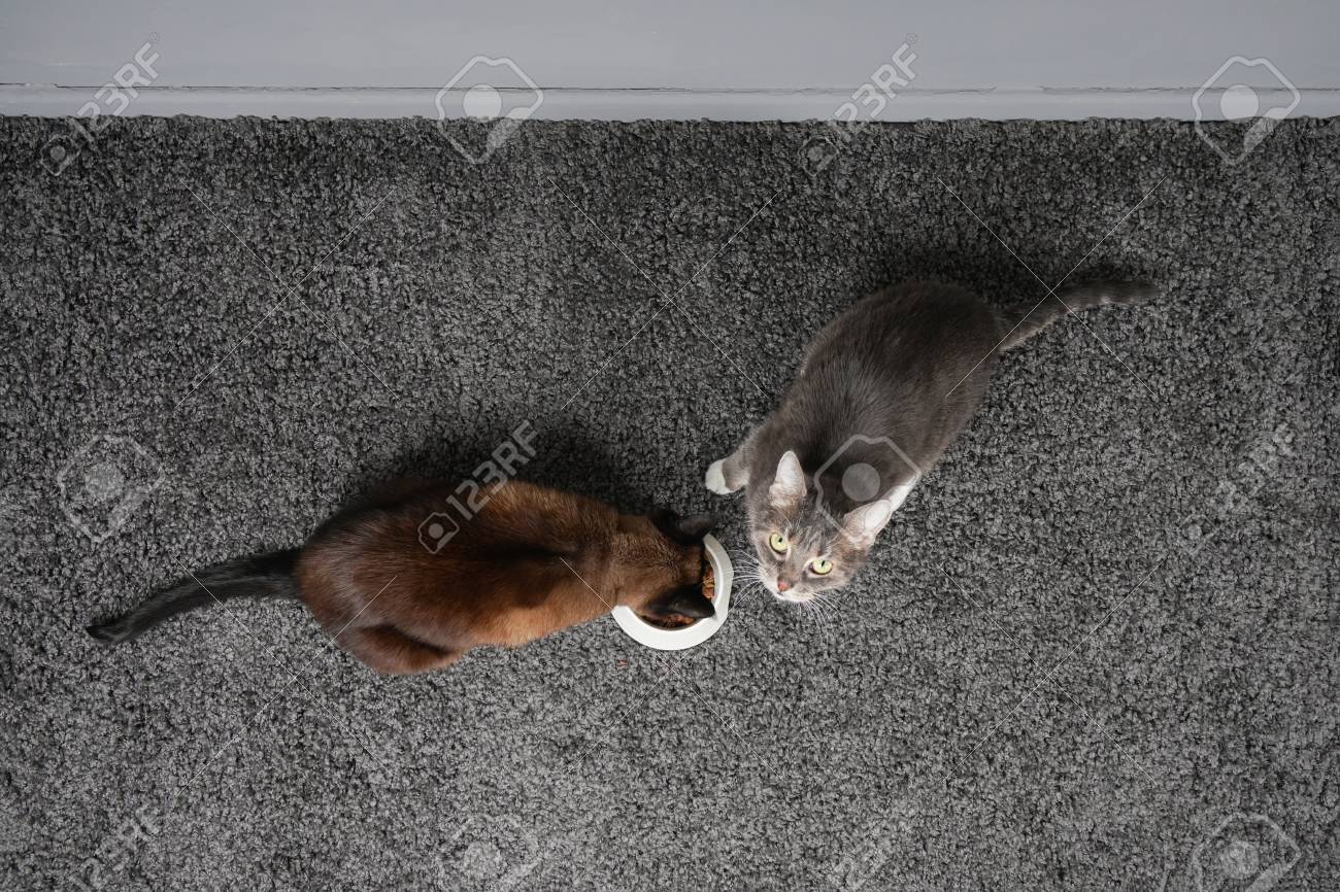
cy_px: 446
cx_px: 670
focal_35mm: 38
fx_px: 1395
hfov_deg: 51.3
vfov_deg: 35.5
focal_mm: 25
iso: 100
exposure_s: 1/160
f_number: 8
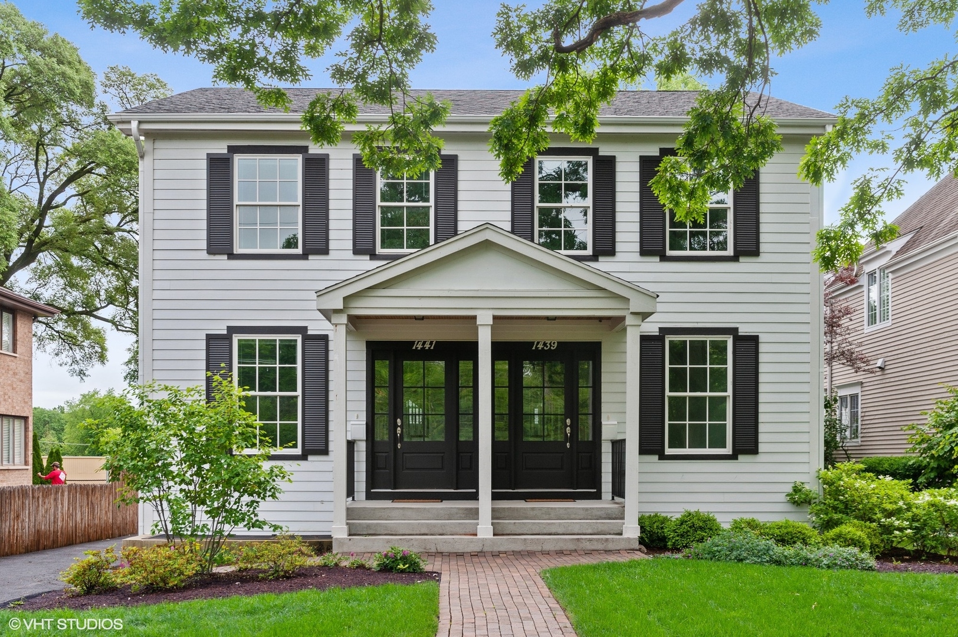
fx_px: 1064
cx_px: 479
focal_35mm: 40
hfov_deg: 48.5
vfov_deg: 33.3
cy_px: 318
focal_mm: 40
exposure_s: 1/250
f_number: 8
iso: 200
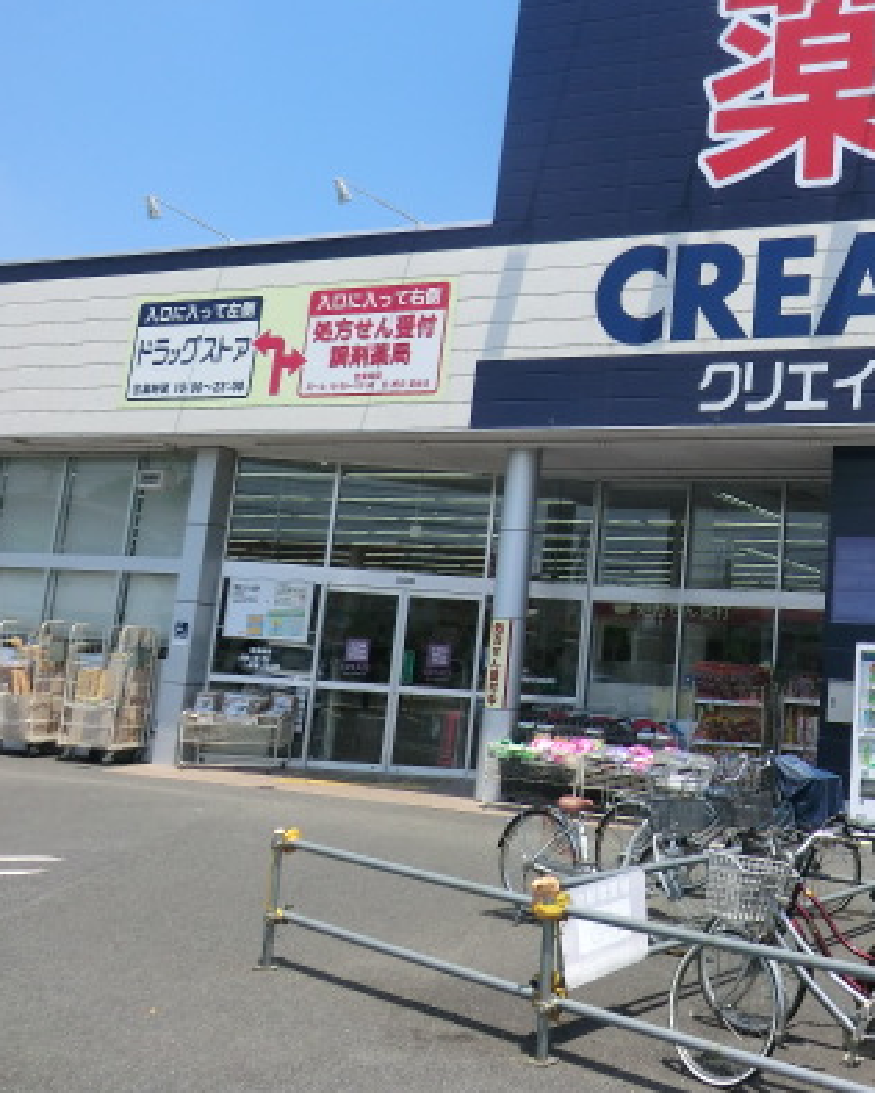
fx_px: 1230
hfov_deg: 36.0
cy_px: 432
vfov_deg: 47.6
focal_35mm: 38
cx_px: 836
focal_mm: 4.3
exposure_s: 1/200
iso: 80
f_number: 7.5
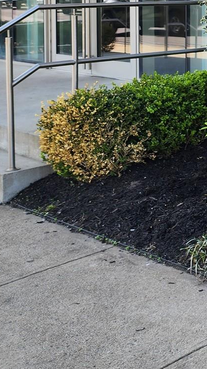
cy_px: -4
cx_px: 437
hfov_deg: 14.1
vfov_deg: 28.6
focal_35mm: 69
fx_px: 674
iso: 12
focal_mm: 6.4
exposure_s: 1/172
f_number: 1.8
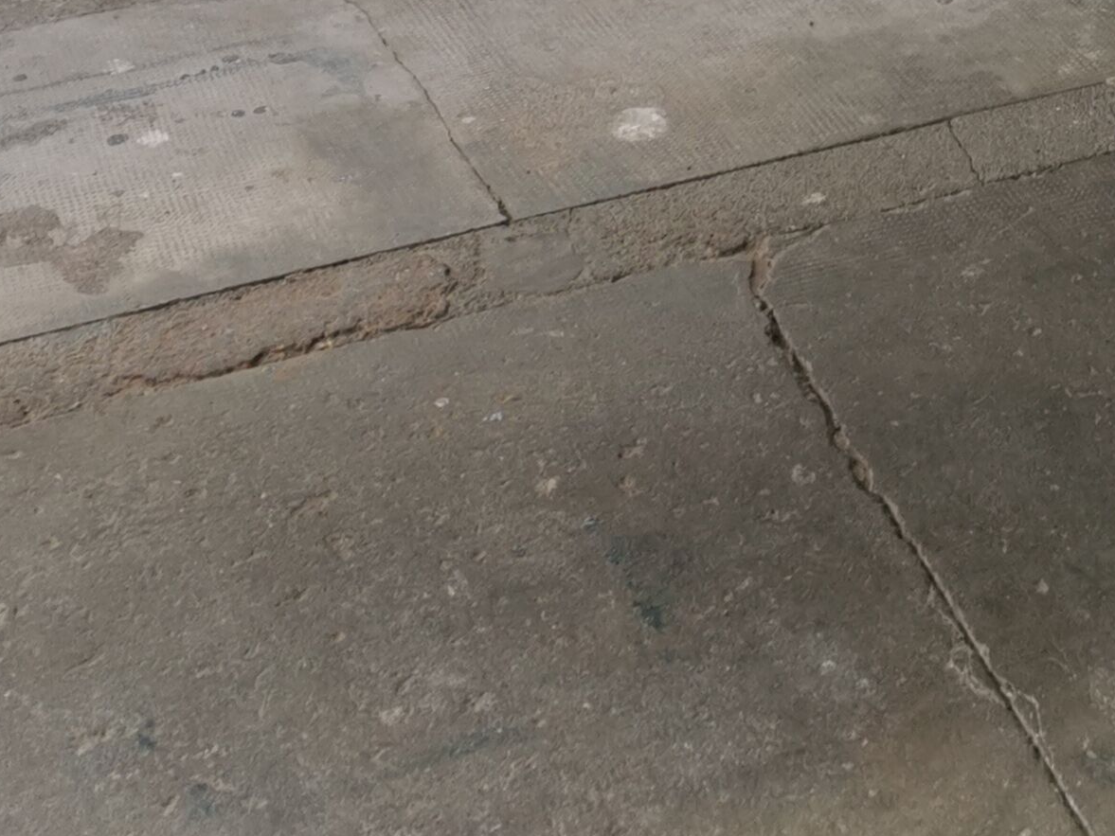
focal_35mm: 93
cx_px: 974
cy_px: -336
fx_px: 2996
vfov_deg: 15.0
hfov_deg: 20.7
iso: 50
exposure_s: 1/102
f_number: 1.6
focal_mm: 5.56
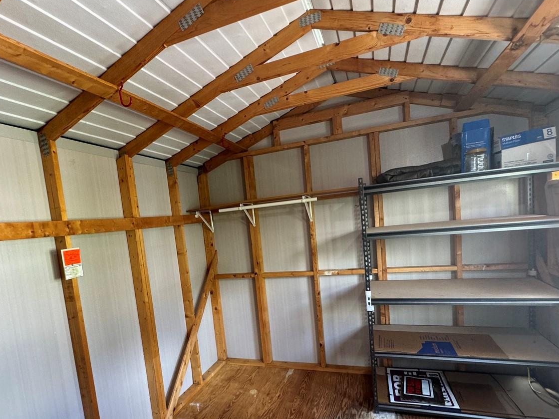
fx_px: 323
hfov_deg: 81.5
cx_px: 252
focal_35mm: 20
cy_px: 252
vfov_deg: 65.3
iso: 200
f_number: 2.2
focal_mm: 2.22
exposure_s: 1/60
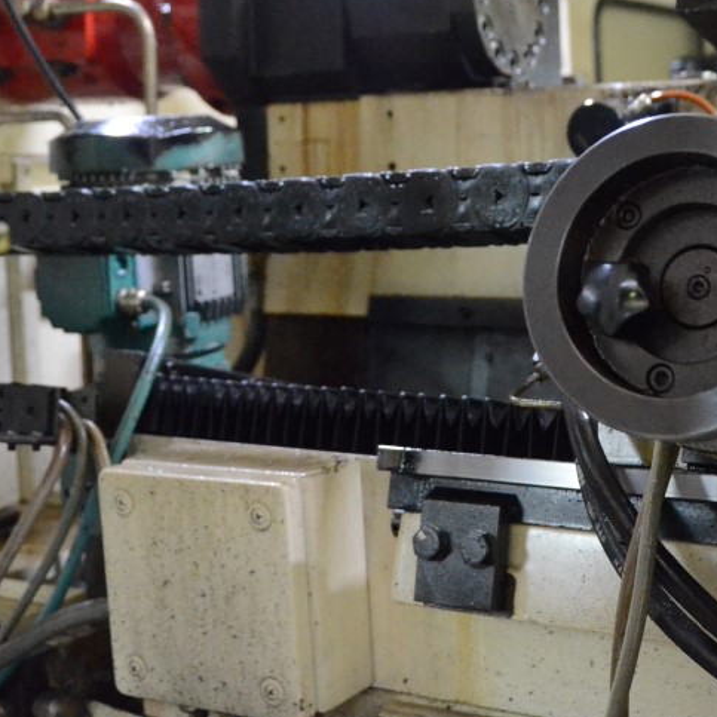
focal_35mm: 63
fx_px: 1476
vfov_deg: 27.1
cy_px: 240
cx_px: 508
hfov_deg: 27.0
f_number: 3.8
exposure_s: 1/60
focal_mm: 22
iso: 6400
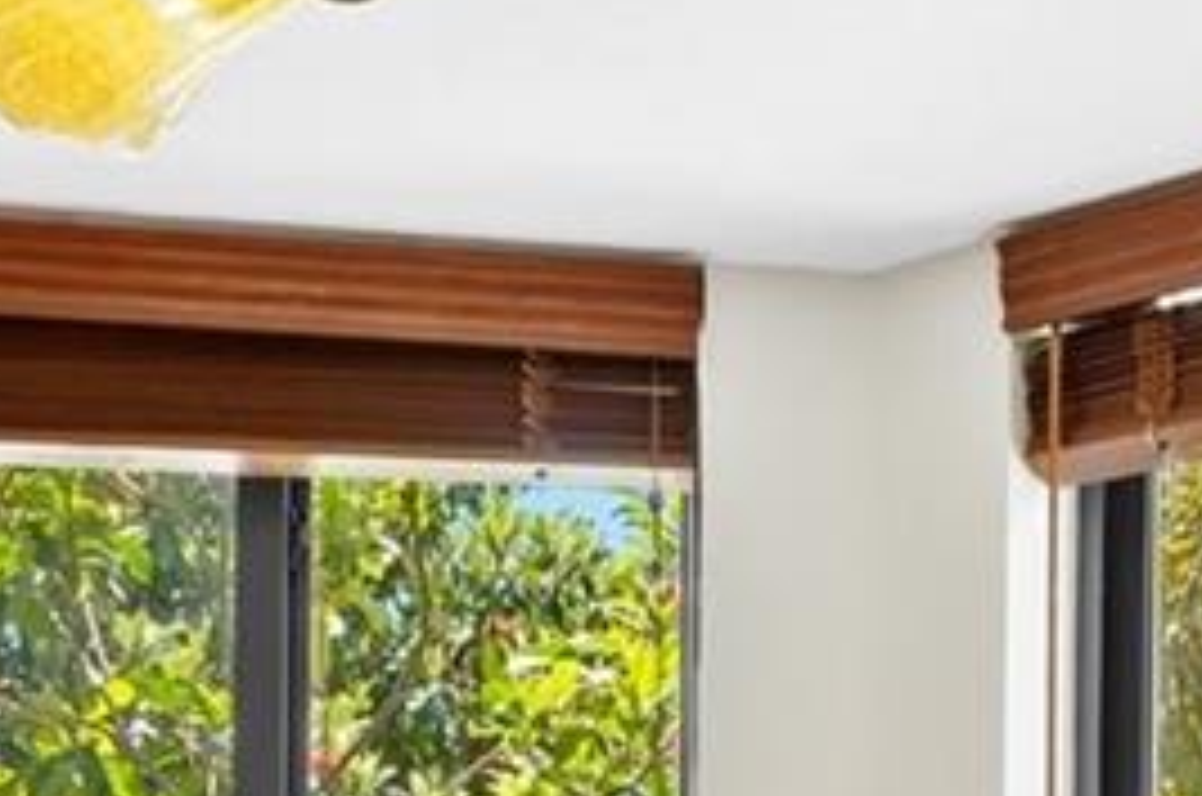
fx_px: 3400
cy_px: 1558
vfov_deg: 12.0
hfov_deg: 19.6
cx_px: 1116
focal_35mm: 102
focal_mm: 17
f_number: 8
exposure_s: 1/10
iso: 200
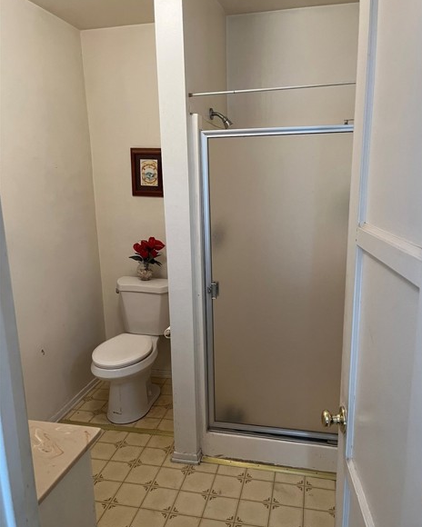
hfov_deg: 51.5
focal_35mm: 28
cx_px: 217
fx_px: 437
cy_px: 278
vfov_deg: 62.2
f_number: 1.6
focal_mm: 5.1
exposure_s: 1/60
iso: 200
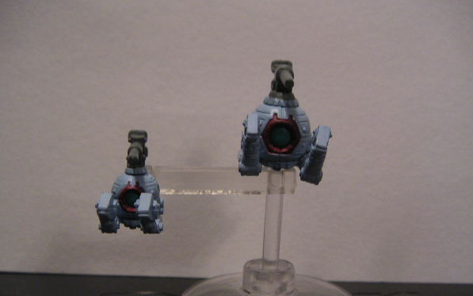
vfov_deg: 25.8
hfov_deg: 40.3
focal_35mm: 50
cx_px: 222
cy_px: 168
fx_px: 644
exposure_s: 1/6
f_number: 2.9
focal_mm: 6.8
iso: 100
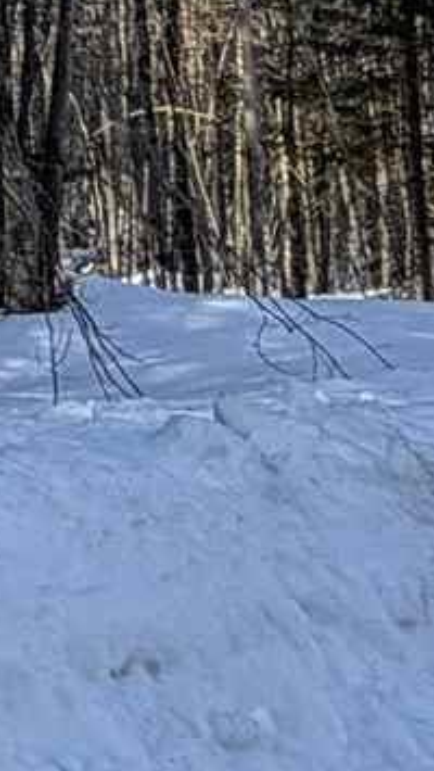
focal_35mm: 132
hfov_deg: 7.8
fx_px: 2697
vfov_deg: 14.9
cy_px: -443
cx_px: -955
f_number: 2.2
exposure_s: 1/502
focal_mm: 2.22
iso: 50
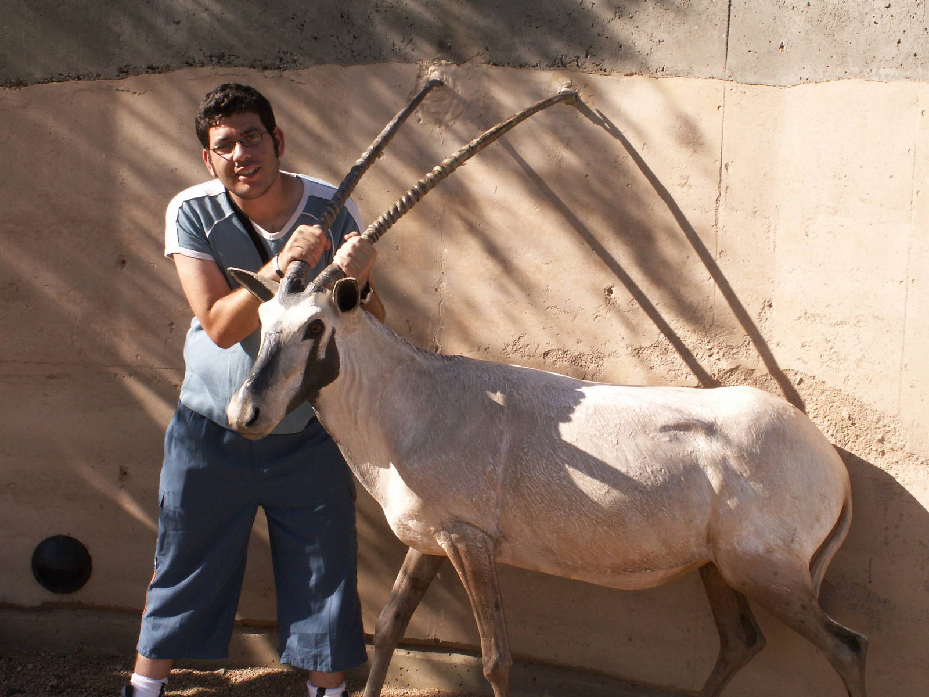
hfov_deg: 32.7
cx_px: 464
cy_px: 348
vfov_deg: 24.8
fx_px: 1583
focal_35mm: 59
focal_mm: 9.78
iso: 50
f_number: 6.3
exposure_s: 1/160
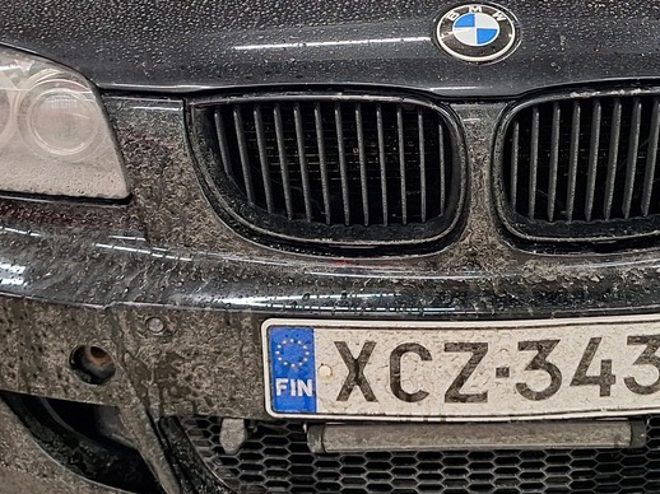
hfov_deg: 30.1
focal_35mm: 64
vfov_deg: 22.3
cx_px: 428
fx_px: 1220
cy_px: 38
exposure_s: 1/50
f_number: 1.8
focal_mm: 5.54
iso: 80
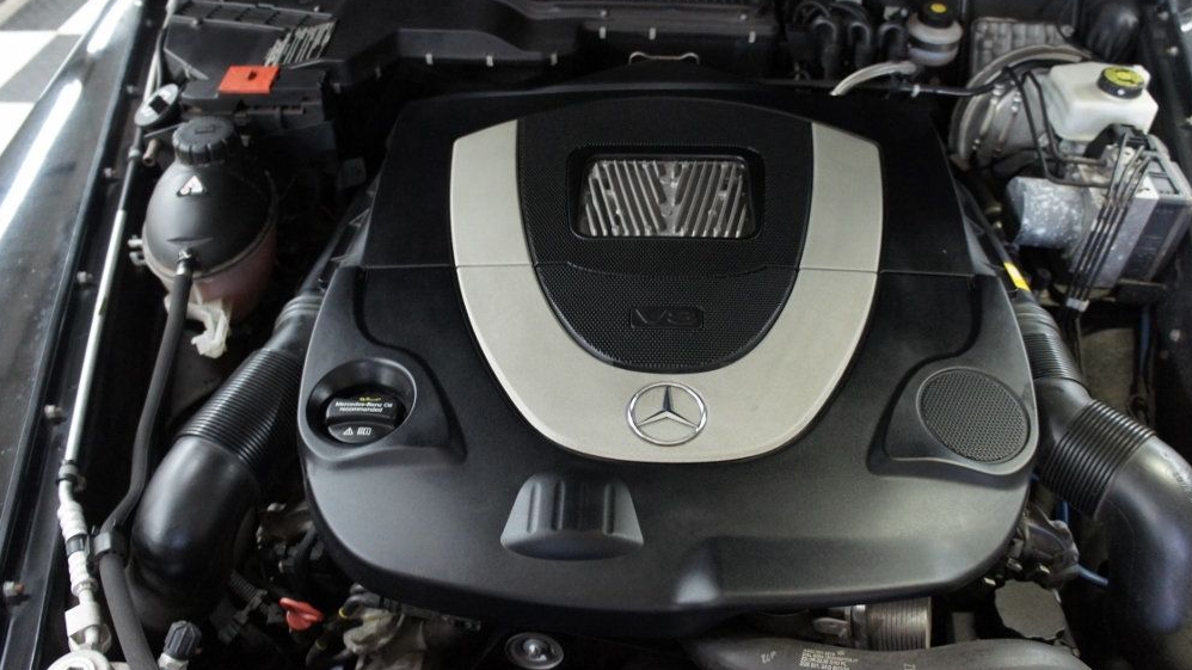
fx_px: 916
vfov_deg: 40.1
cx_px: 603
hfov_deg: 66.1
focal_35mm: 29
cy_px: 297
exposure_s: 1/30
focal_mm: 18
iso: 1600
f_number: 3.5
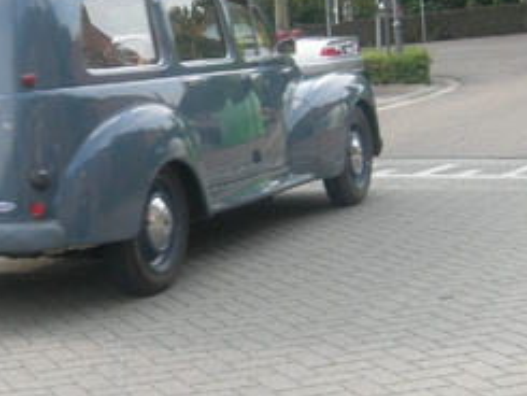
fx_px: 1340
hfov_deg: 22.1
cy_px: 146
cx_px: 146
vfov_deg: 16.8
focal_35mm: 88
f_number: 3.8
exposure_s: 1/110
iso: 64
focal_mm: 7.5
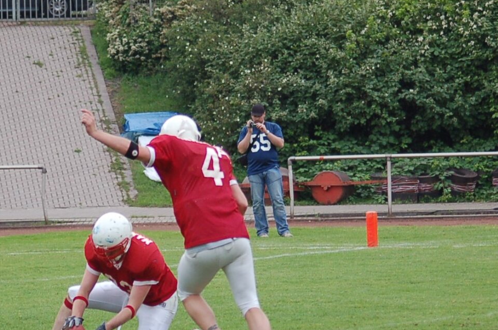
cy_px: 179
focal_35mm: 345
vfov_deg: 4.0
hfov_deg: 6.0
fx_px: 4763
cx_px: 155
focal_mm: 100
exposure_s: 1/1000
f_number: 4.2
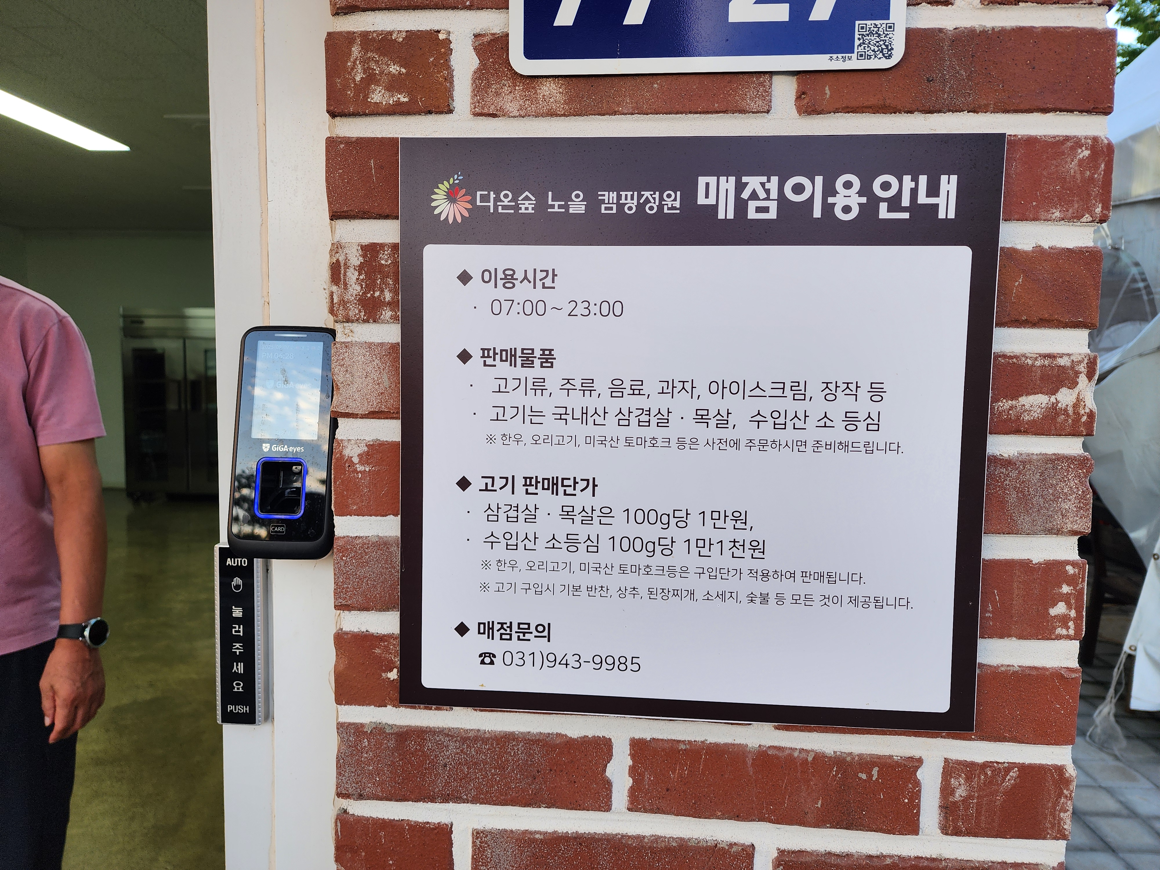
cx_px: 580
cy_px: 435
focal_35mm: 23
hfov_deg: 73.9
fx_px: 771
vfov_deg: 58.9
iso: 40
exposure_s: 1/120
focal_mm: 6.4
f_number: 1.8
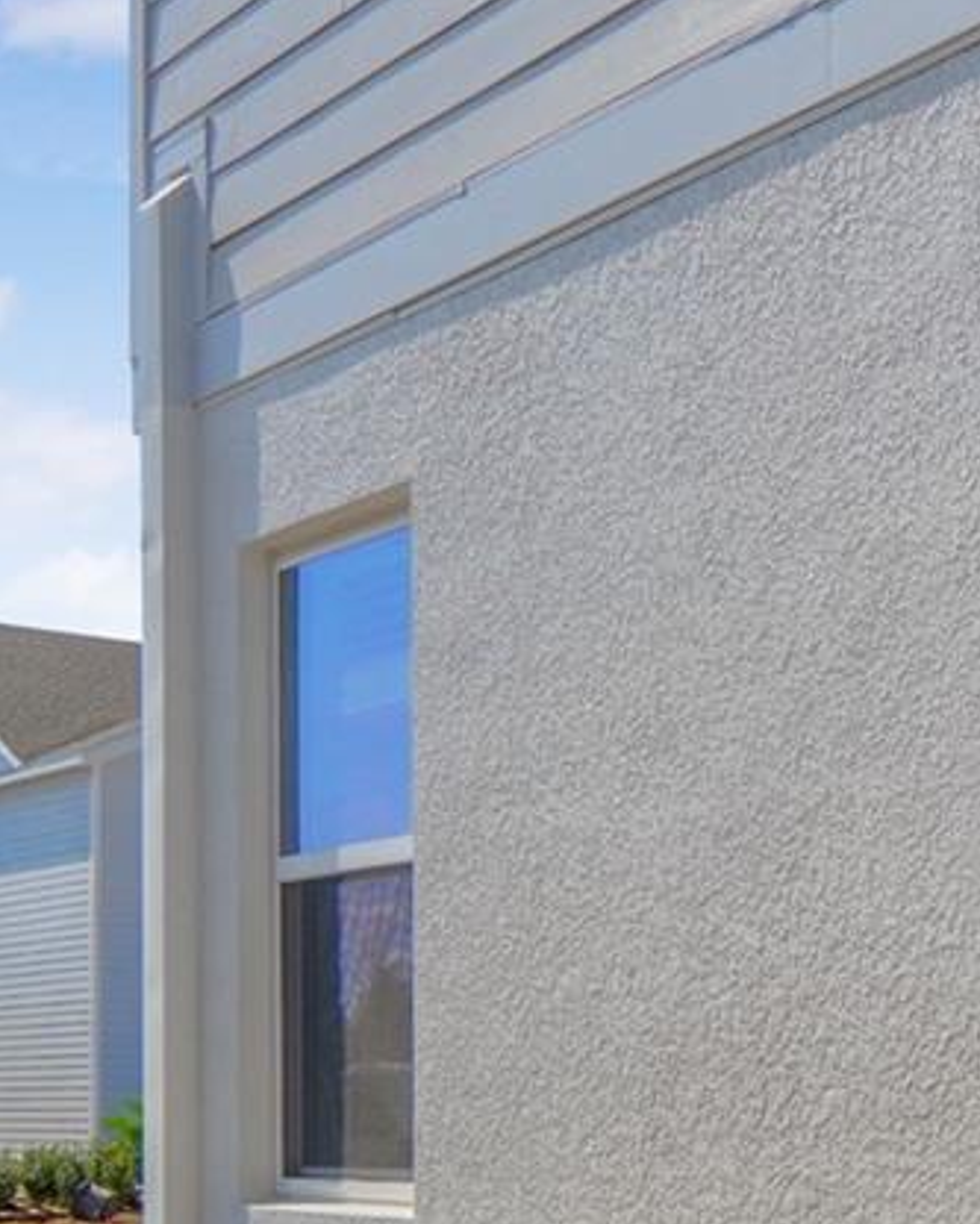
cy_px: 1086
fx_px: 2356
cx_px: 1360
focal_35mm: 65
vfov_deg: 28.1
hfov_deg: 20.8
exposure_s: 1/1600
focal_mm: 12
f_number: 8
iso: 800
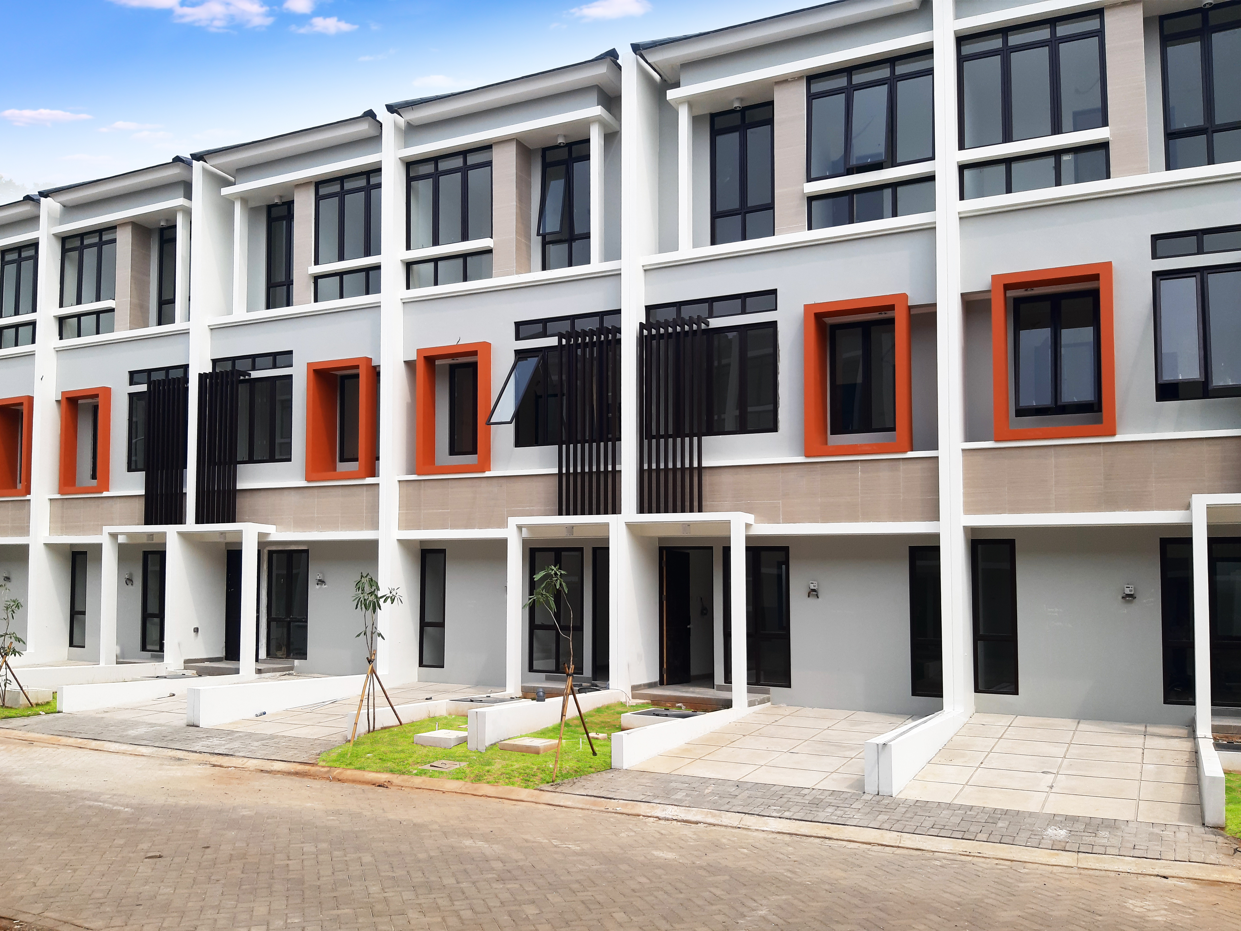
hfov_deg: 65.3
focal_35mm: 27
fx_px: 968
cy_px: 466
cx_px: 620
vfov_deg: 51.4
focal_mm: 3.93
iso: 40
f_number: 1.7
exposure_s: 1/1022
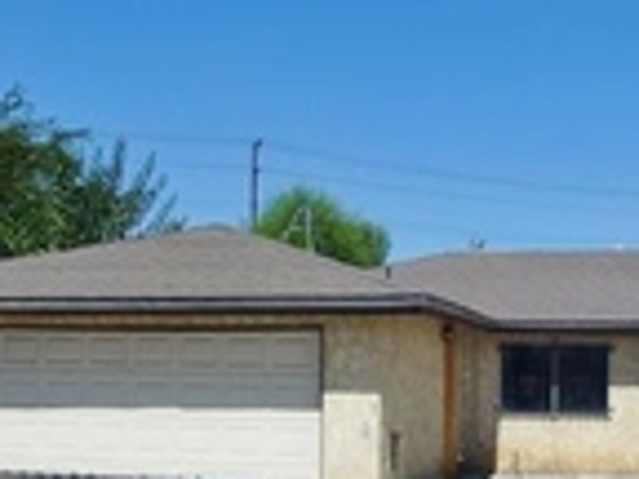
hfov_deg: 31.9
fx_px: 1108
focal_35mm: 60
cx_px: 435
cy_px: 381
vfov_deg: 24.0
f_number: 4
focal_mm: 4.3
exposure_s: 1/1600
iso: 100
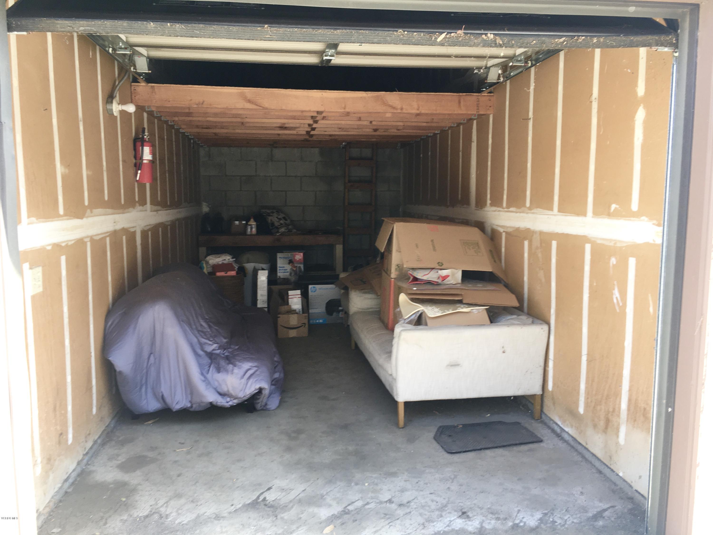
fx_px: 597
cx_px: 356
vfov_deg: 48.2
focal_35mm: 29
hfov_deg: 61.7
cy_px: 268
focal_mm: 4.15
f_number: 2.2
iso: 25
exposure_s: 1/60
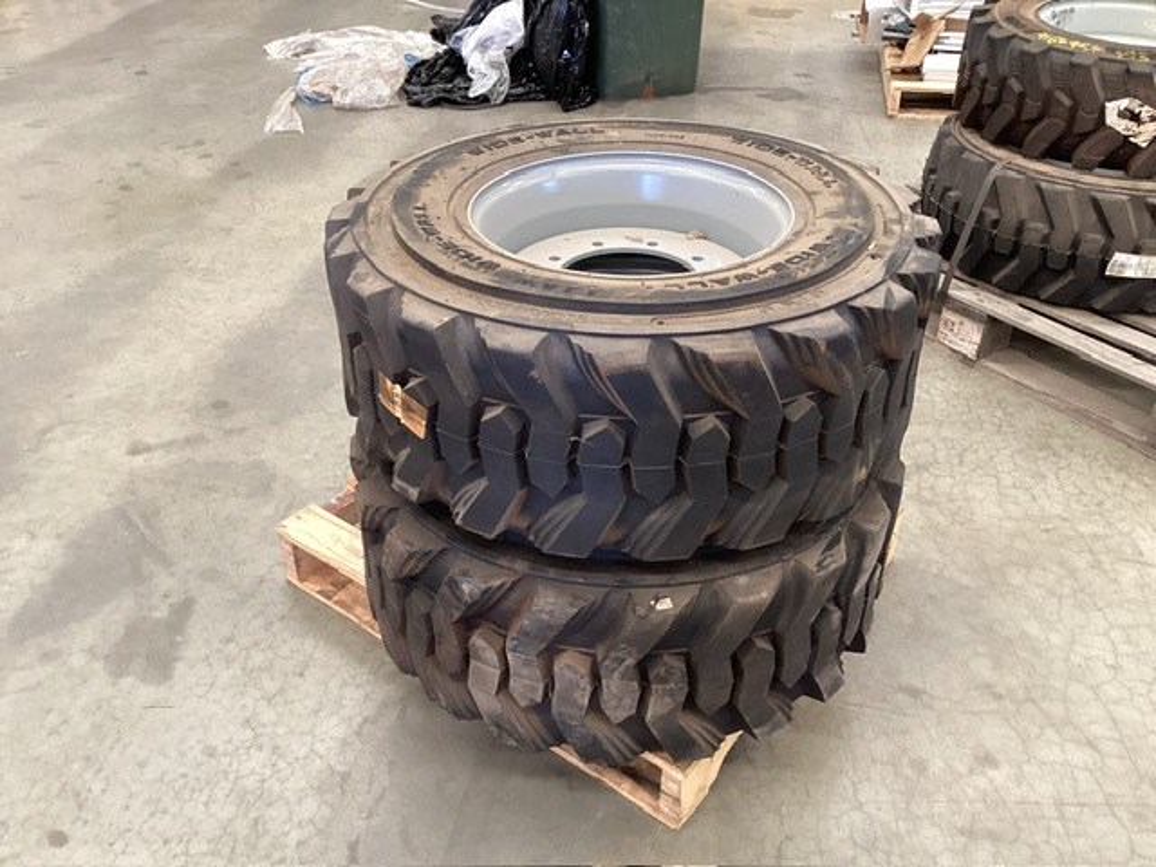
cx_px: 578
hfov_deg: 58.4
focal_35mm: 31
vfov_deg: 45.4
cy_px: 434
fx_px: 1035
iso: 160
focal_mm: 3.3
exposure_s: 1/50
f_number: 2.4
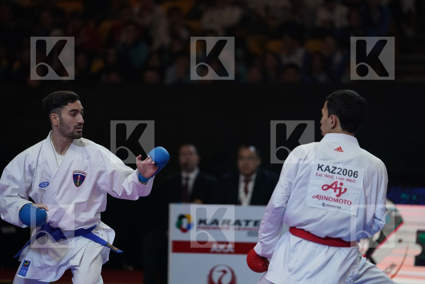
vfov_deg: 6.9
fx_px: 2361
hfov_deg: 10.3
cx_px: 212
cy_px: 142
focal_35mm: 200
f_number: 2.8
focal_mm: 200
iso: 3200
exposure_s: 1/1000
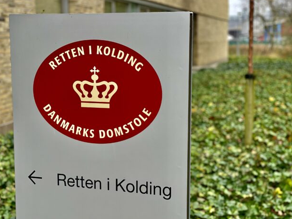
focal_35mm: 59
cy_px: 119
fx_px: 498
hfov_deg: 32.7
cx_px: 137
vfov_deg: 24.8
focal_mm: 6
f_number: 2
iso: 80
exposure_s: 1/122
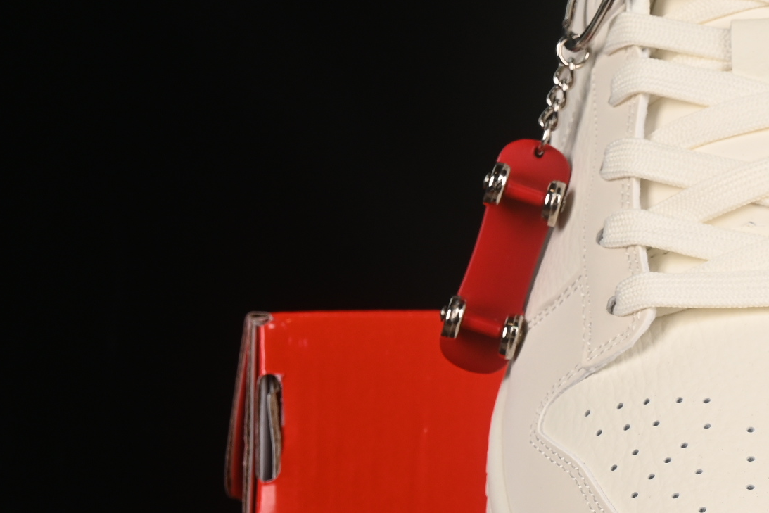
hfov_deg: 10.6
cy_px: 346
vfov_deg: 7.2
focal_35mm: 191
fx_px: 4080
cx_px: 972
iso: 160
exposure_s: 1/80
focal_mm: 50
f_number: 9
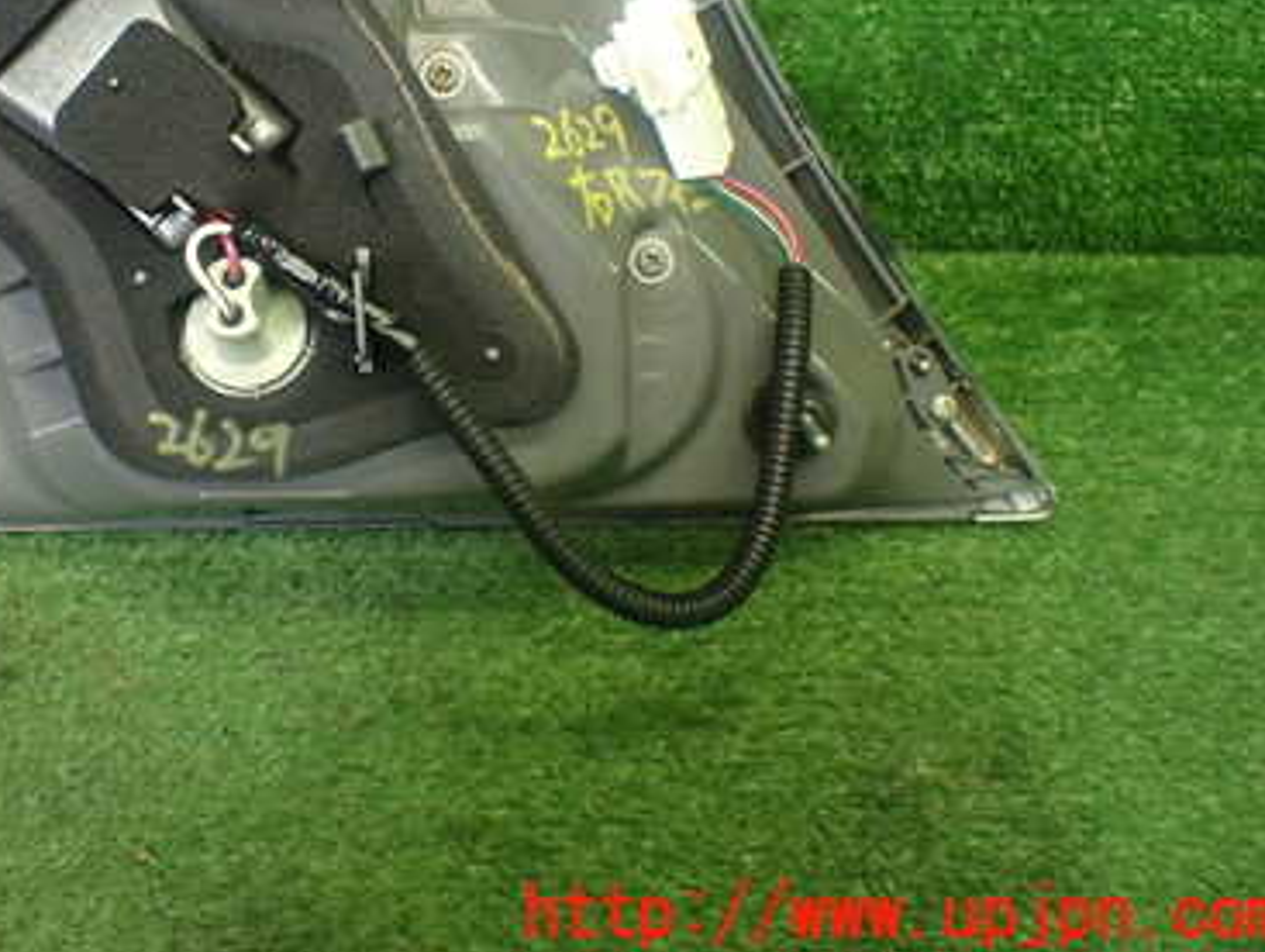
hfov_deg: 37.6
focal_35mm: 49
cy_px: 183
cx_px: 269
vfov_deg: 29.0
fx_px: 1792
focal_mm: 5.4
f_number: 2.3
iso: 500
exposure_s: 1/125
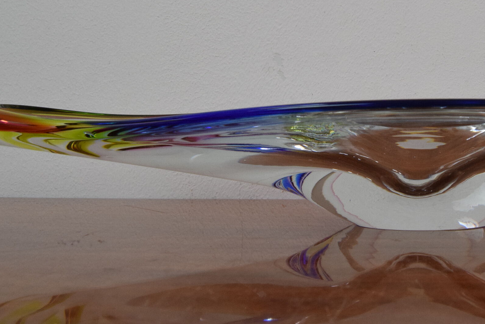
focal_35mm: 51
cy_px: 128
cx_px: 413
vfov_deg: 26.5
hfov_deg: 37.0
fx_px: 688
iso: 1600
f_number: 9
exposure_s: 1/320
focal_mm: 18
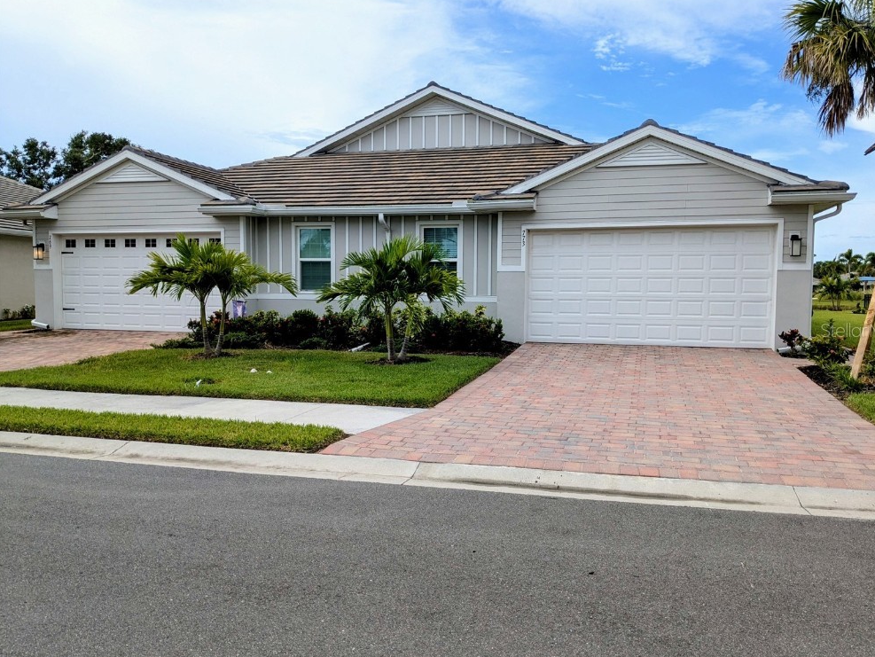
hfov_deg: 63.4
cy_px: 330
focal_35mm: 28
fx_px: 708
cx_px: 450
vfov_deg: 49.8
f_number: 1.73
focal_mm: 4.38
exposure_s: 1/3891
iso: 64
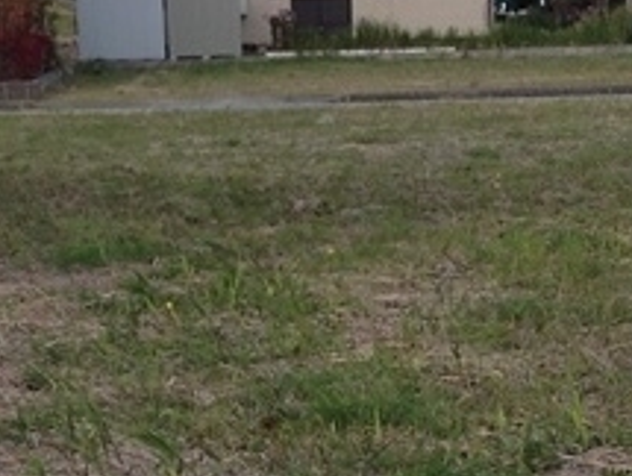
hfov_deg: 15.1
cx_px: 276
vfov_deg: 11.4
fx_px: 2377
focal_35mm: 130
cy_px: 447
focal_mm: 4.3
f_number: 2.4
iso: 50
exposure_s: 1/775
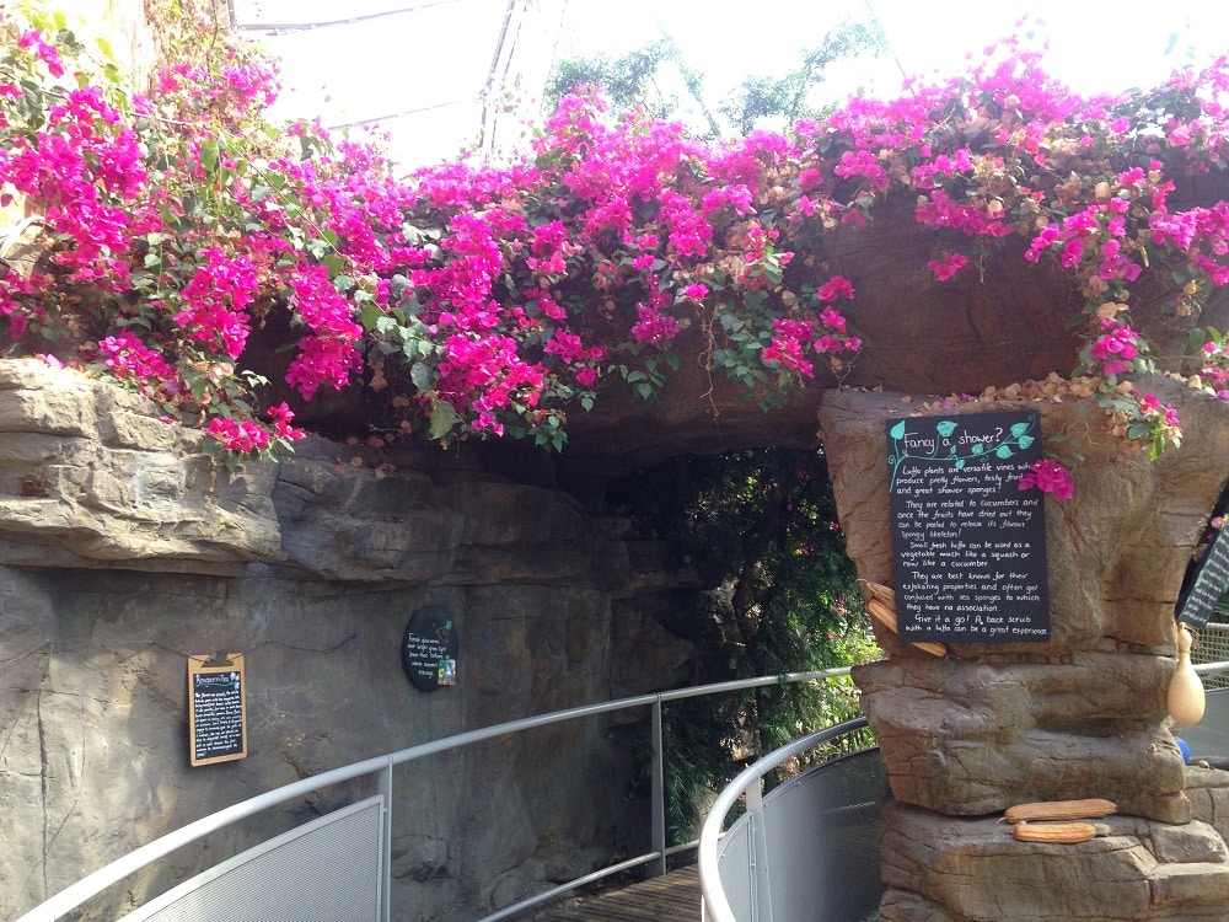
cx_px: 614
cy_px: 461
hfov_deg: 55.4
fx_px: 1172
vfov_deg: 42.9
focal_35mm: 33
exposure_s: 1/120
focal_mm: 4.12
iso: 64
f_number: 2.4
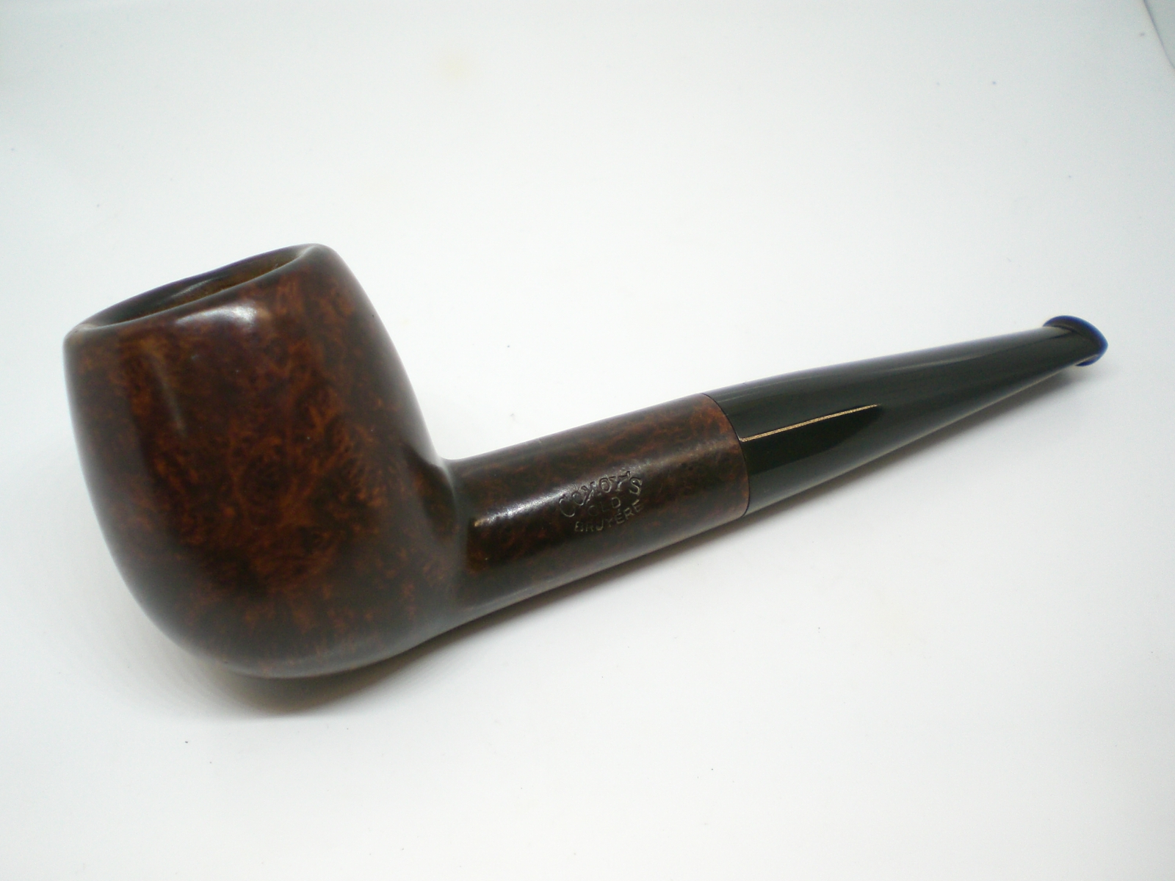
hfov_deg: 49.0
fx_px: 1290
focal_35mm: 38
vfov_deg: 37.7
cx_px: 588
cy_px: 440
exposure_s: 1/80
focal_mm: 6.3
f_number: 3.1
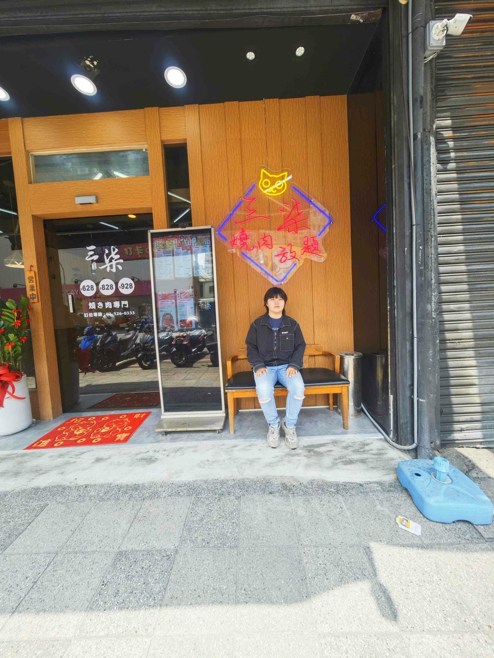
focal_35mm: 12
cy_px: 329
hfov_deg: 94.5
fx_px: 228
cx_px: 247
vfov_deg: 110.5
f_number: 1.8
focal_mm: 2.03
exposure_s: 1/202
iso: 50
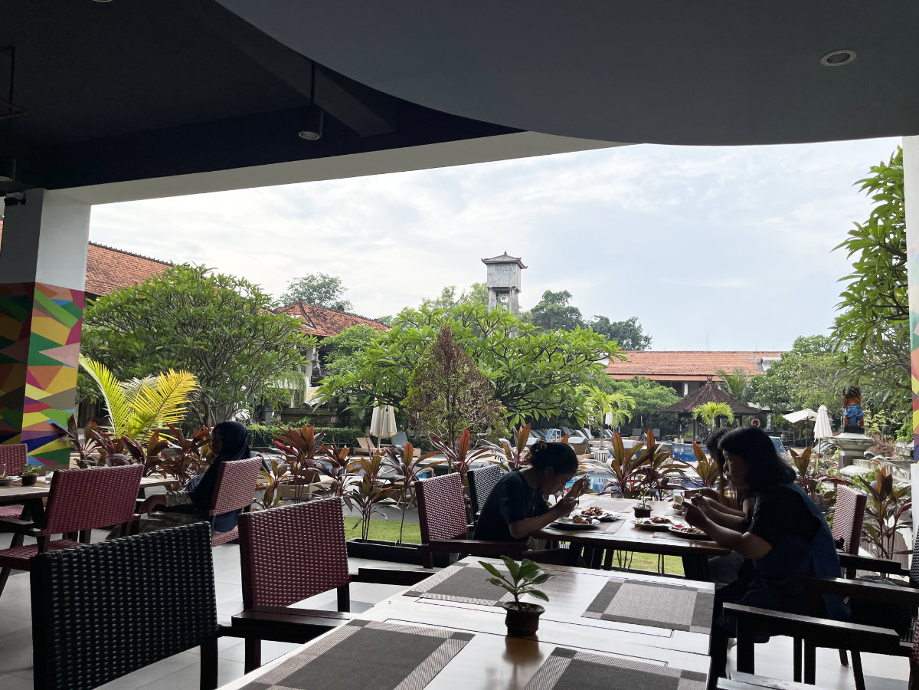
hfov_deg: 67.3
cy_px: 345
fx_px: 690
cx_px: 460
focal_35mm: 26
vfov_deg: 53.1
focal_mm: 5.1
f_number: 1.6
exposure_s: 1/1672
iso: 50
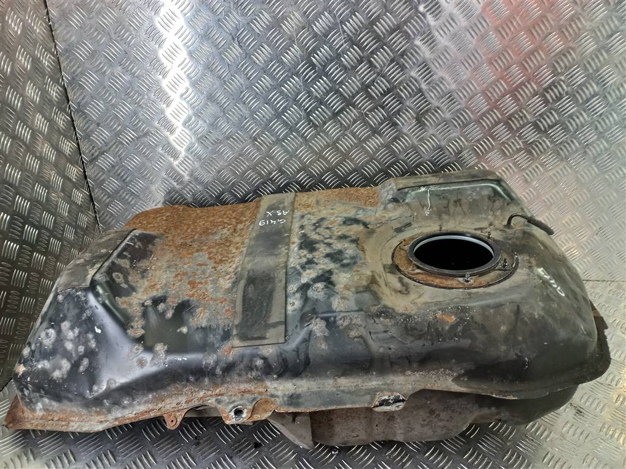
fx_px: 452
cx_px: 313
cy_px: 234
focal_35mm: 25
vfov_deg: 54.9
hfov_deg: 69.4
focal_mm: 4.6
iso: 80
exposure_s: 1/50
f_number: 1.8
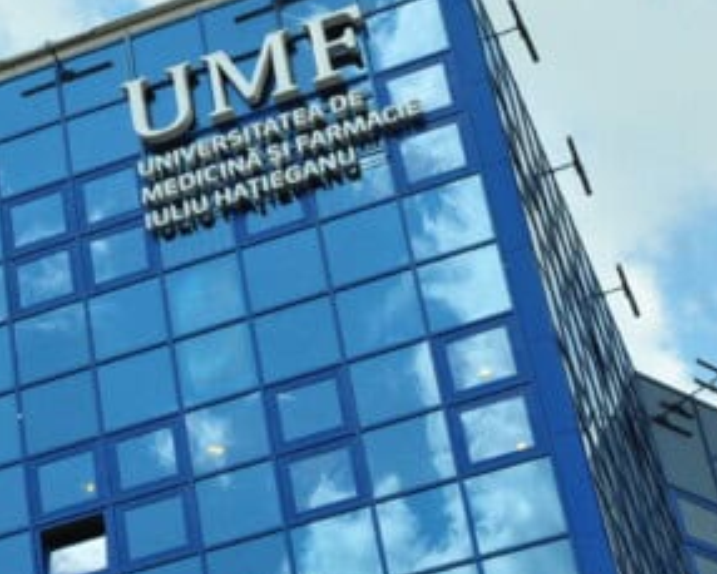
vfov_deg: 11.4
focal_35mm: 135
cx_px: -197
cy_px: 321
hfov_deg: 13.8
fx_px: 2866
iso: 400
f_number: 10
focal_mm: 34
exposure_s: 1/400
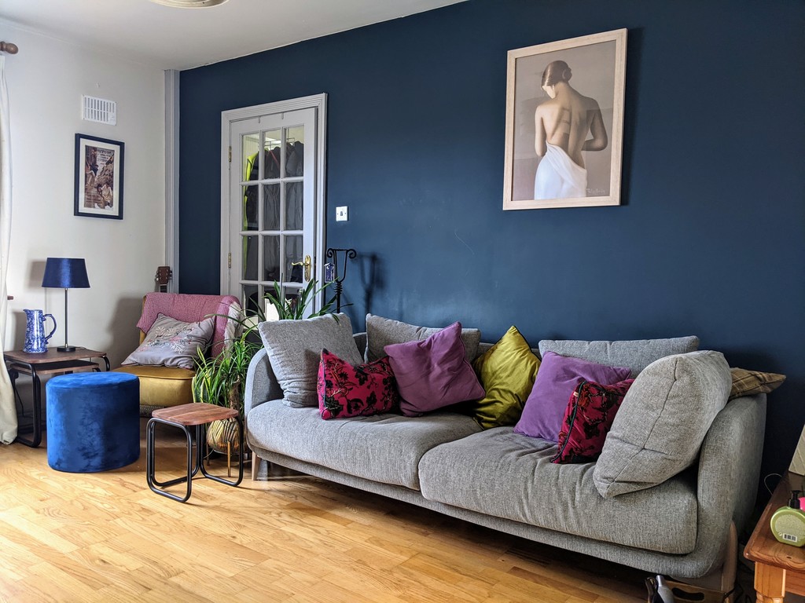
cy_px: 302
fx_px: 628
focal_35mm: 27
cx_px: 402
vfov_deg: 51.4
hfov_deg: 65.3
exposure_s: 1/49.9
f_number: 1.8
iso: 73
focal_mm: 4.44
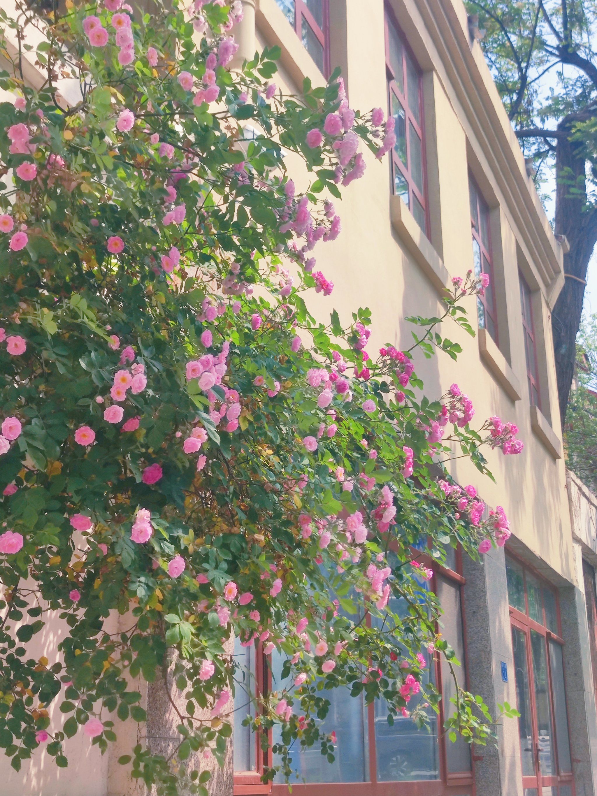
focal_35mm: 48
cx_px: 298
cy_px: 398
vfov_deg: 39.7
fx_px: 1104
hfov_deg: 30.3
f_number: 1.69
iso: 50
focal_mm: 6.72
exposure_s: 1/2000
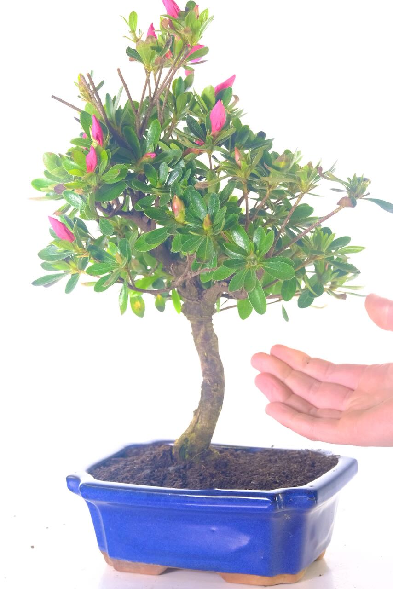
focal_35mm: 111
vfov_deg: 18.4
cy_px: 294
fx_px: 1817
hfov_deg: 12.3
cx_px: 196
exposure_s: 1/30
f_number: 8
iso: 2000
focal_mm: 74.1
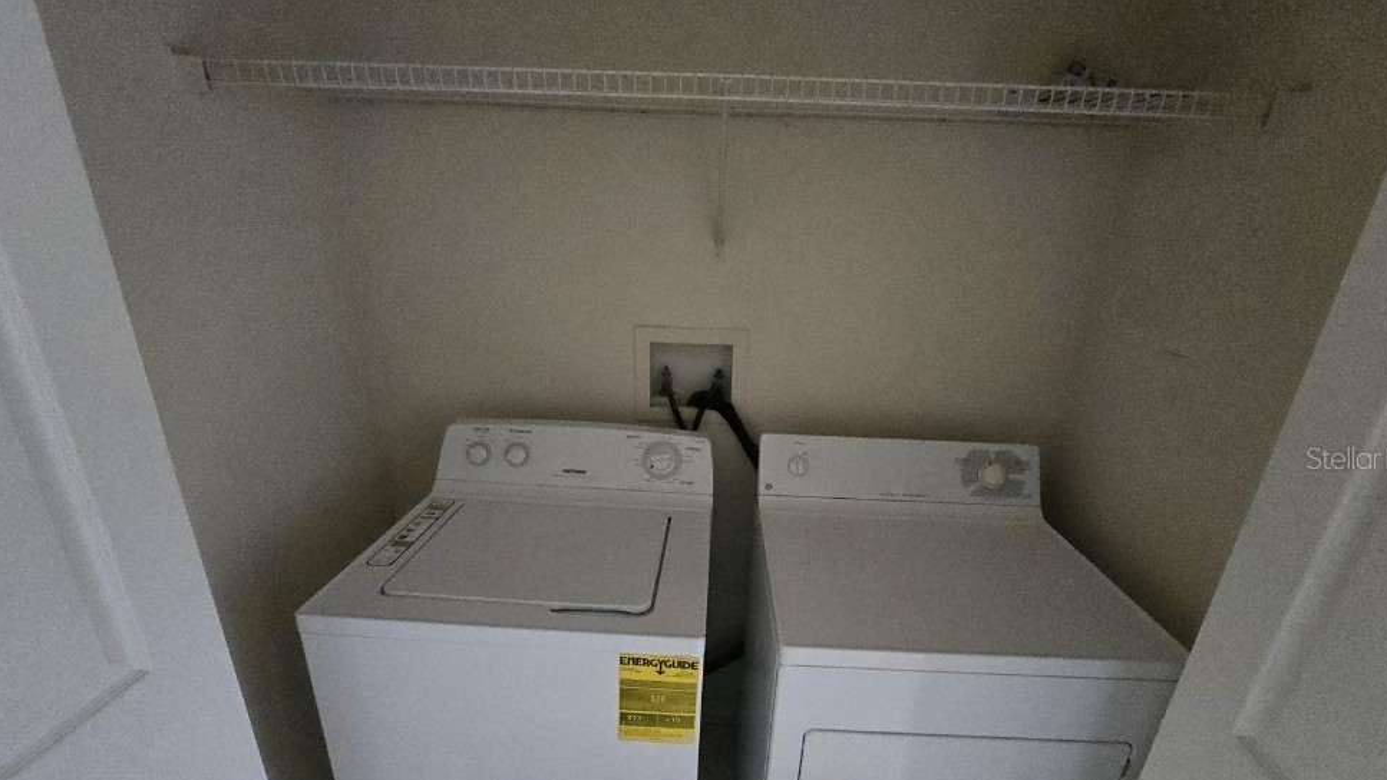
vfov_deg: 70.0
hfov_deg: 103.0
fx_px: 552
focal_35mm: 15
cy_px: 457
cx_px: 707
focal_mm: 2.2
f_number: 2.2
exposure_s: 1/40
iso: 1250
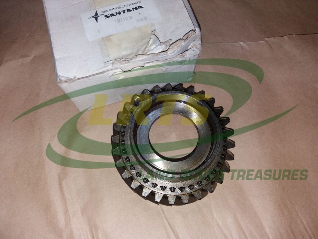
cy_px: 120
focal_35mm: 28
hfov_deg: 63.4
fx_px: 257
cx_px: 159
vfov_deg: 49.7
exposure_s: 1/168
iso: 64
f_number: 1.9
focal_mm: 3.7
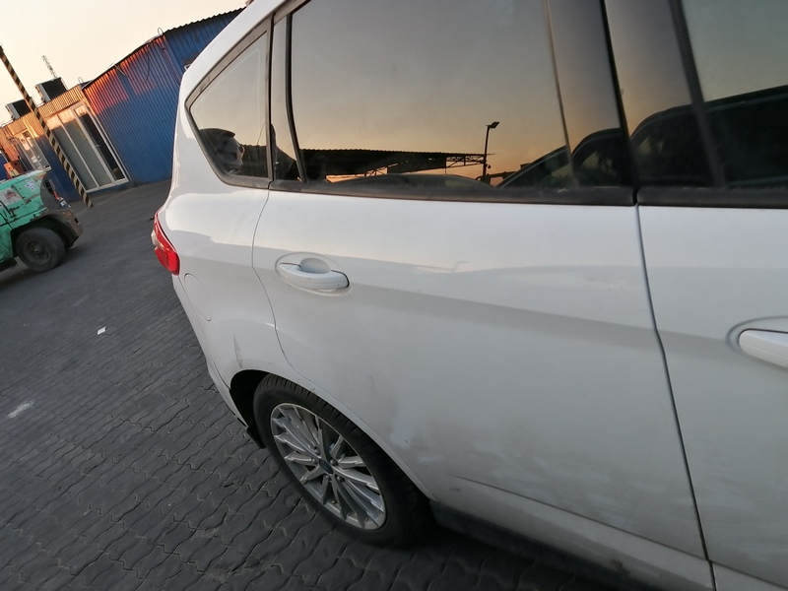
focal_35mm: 26
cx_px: 394
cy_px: 296
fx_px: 592
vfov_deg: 53.1
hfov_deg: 67.3
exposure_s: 1/102
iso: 50
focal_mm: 3.95
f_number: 1.8
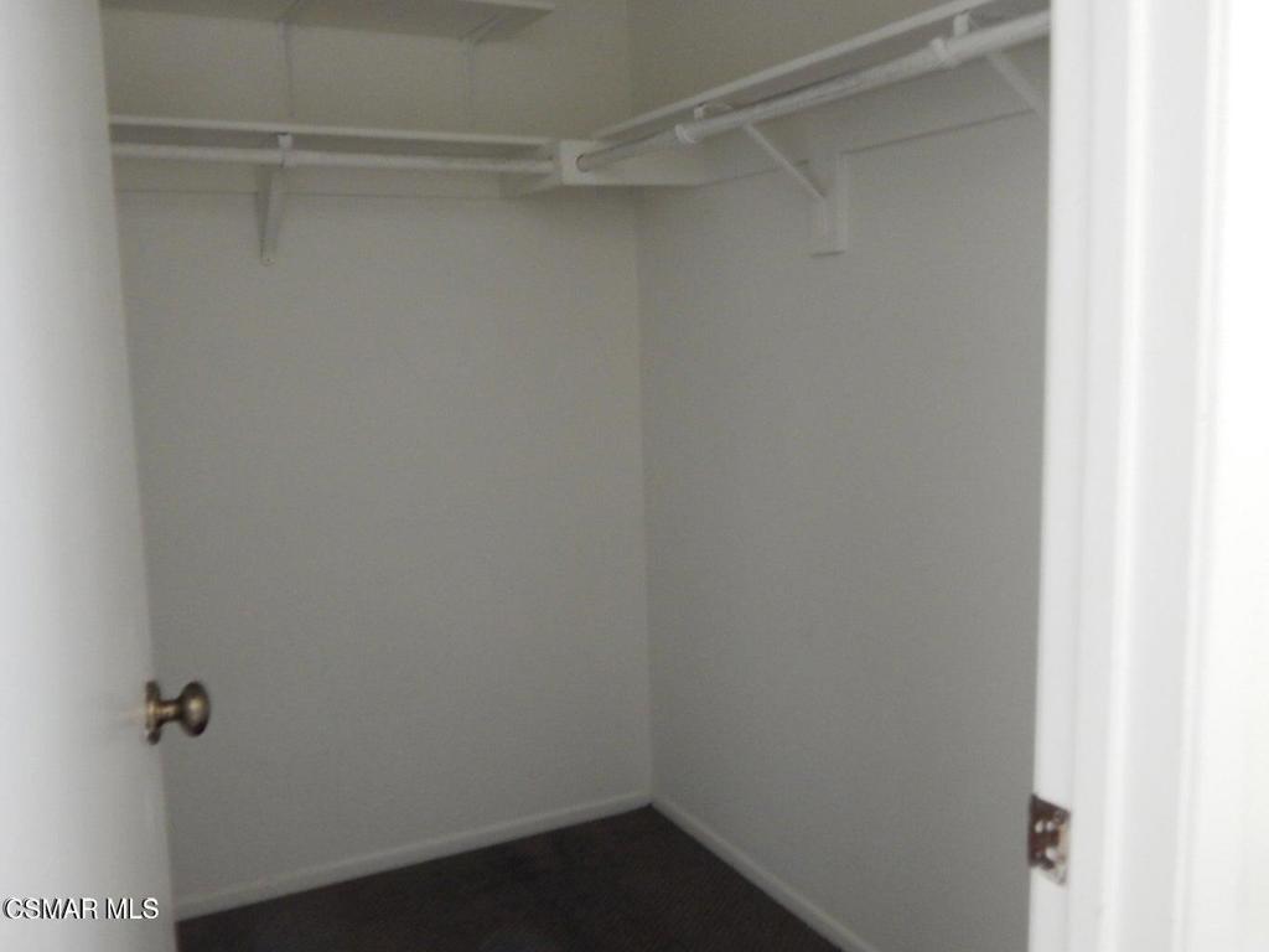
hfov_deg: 58.4
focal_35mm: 31
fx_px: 1136
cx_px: 634
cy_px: 476
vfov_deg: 45.4
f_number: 3.2
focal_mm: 5.6
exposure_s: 1/25
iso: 400
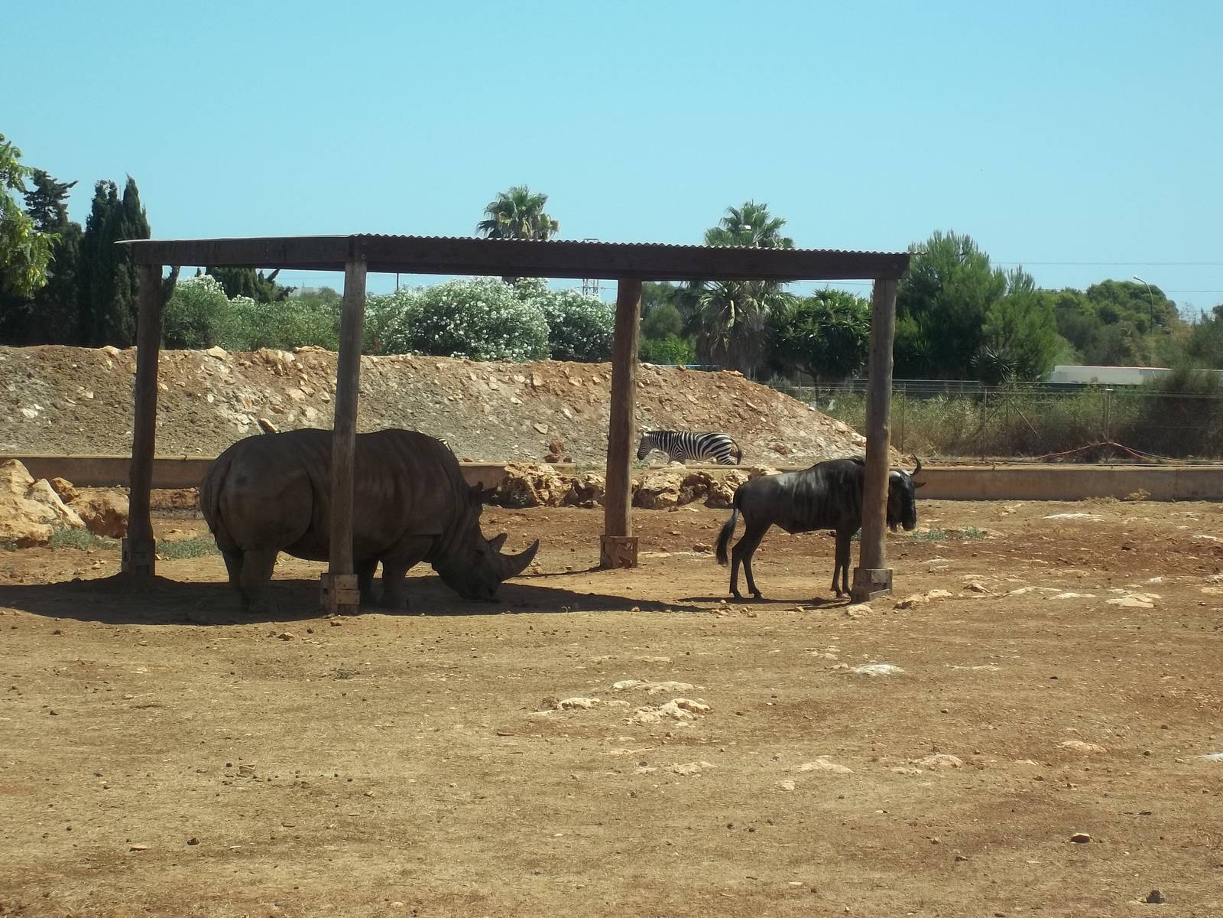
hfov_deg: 18.2
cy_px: 459
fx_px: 3816
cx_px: 612
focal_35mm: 108
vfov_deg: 13.7
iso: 64
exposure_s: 1/320
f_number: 5.6
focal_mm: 19.5
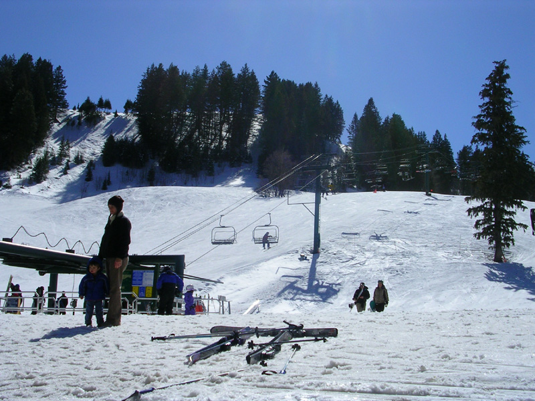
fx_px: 634
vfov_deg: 35.1
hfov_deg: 45.8
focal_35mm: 41
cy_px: 200
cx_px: 268
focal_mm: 6.2
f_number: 5.8
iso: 50
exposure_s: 1/912
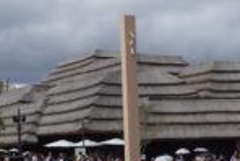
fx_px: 714
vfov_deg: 12.8
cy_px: 52
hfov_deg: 19.0
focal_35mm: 107
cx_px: 84
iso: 160
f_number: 4
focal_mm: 12.43
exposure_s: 1/250
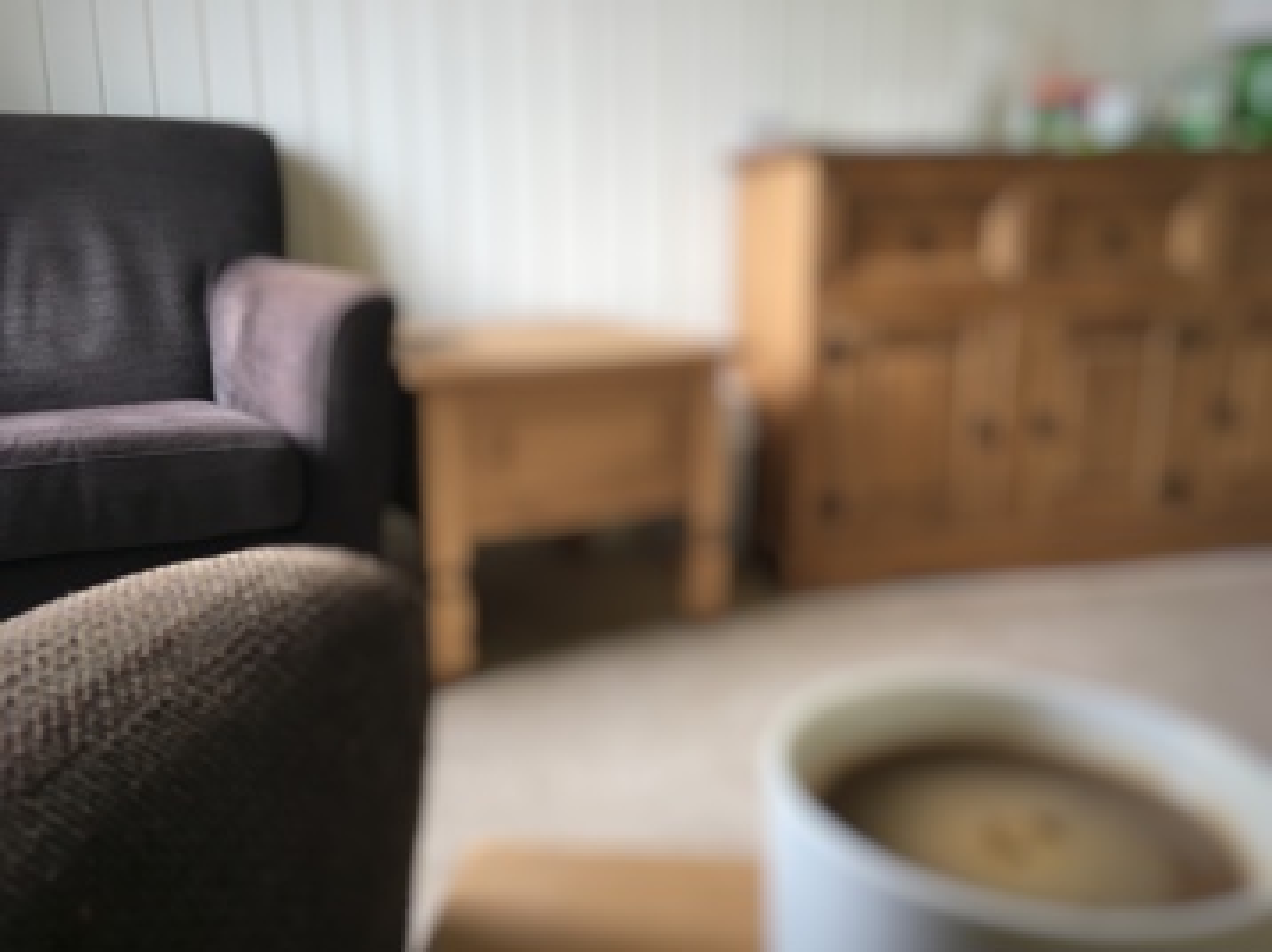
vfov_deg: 48.2
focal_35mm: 29
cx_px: 636
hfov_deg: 61.7
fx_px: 1065
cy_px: 476
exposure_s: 1/33
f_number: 2.2
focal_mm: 4.15
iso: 25
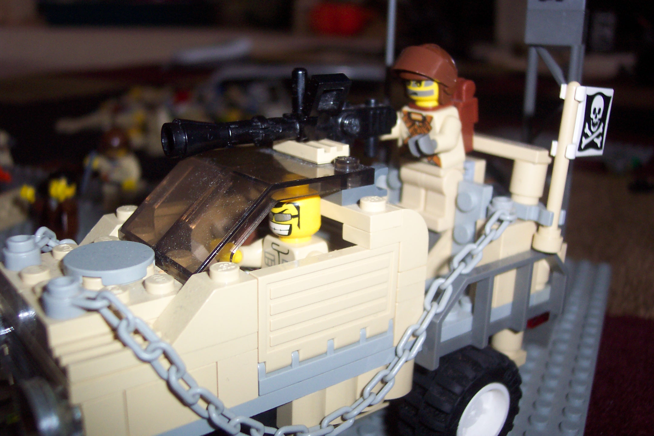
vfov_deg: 35.1
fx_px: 690
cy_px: 218
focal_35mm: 38
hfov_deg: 50.7
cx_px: 327
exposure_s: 1/30
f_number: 2.8
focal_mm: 8
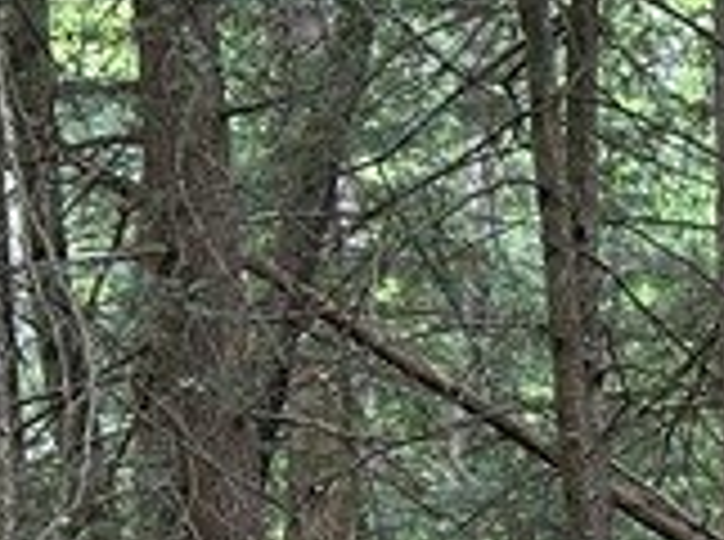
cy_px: 742
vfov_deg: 9.5
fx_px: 3193
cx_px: 1529
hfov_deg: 11.4
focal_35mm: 153
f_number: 1.78
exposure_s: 1/121
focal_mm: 6.86
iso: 100
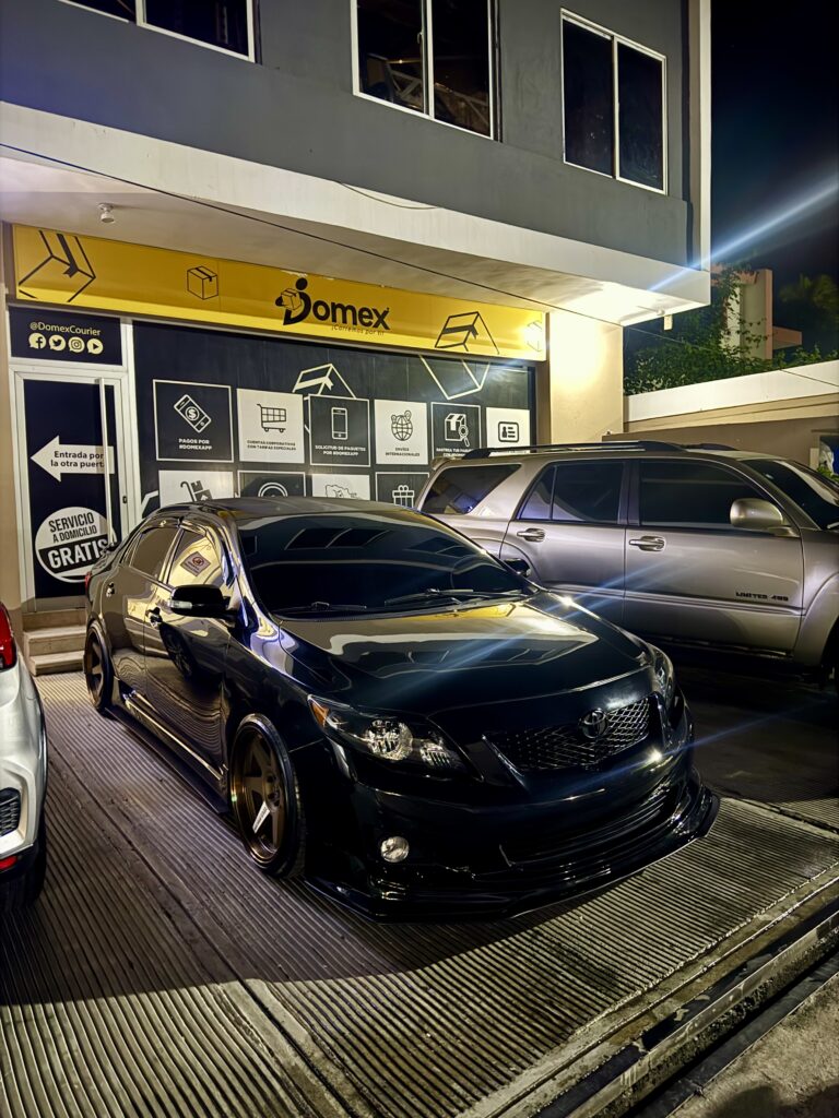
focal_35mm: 24
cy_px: 559
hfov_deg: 56.8
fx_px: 776
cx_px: 420
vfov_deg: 71.6
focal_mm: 6.76
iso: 2000
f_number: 1.78
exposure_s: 1/7
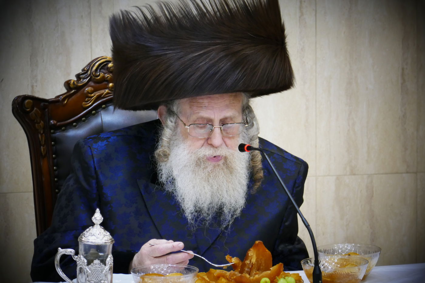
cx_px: 212
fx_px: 2951
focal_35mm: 250
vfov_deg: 5.5
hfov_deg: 8.2
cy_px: 142
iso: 1600
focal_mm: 91
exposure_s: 1/50
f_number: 5.9
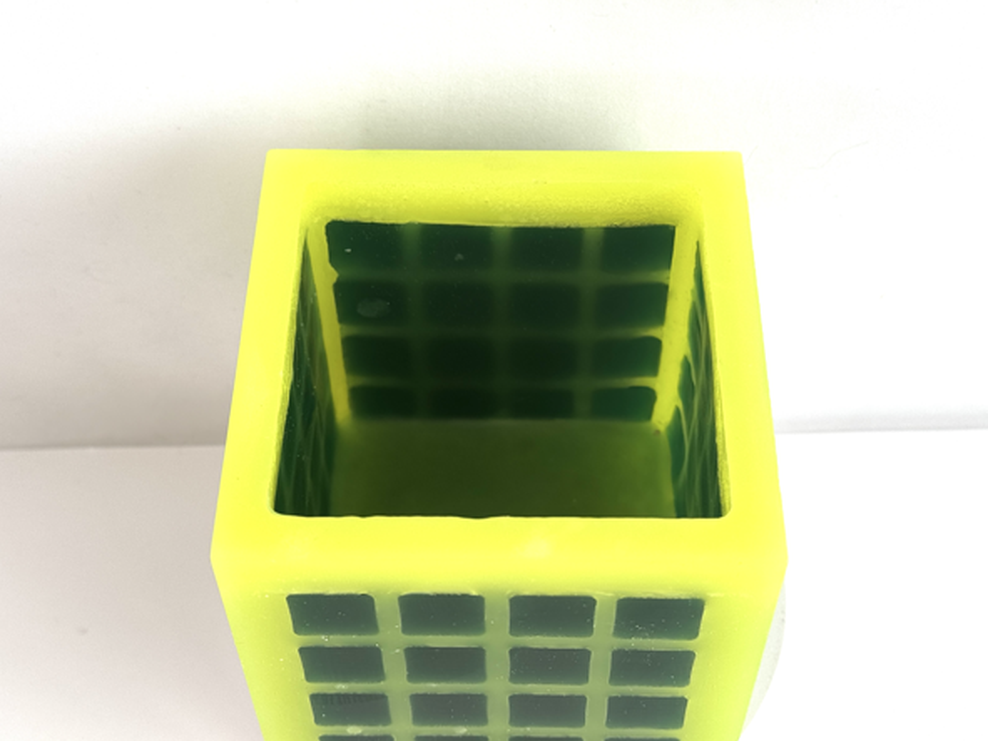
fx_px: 1484
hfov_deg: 36.8
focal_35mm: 52
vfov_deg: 28.0
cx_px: 485
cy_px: 376
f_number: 1.78
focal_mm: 6.76
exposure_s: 1/174
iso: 64
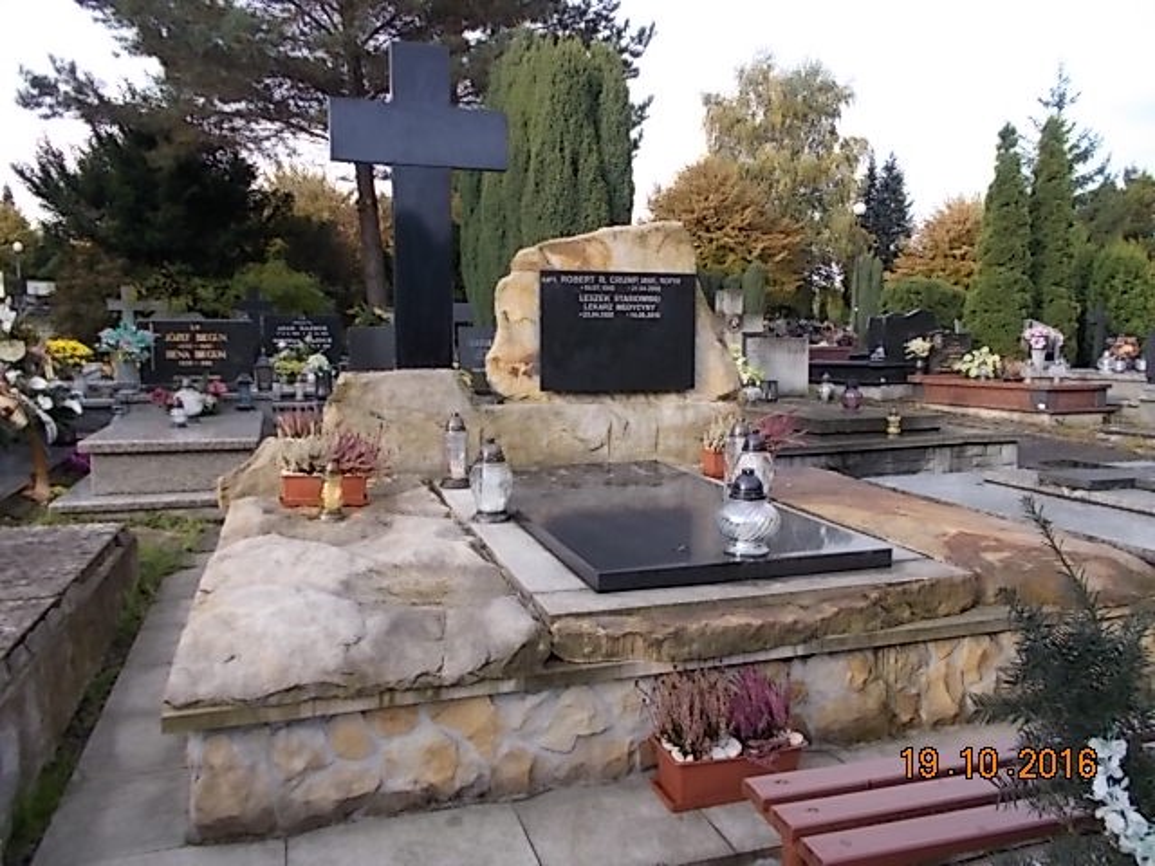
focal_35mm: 26
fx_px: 868
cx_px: 578
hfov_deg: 67.3
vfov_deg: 53.1
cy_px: 433
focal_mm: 4.6
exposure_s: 1/250
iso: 80
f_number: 3.2
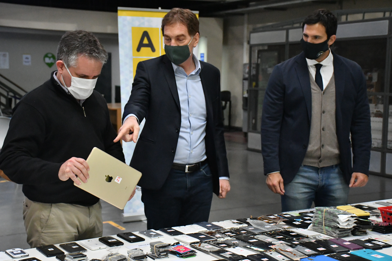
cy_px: 130
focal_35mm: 60
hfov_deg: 33.4
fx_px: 653
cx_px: 196
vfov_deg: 22.6
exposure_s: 1/250
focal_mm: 40
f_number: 5.6
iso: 4000
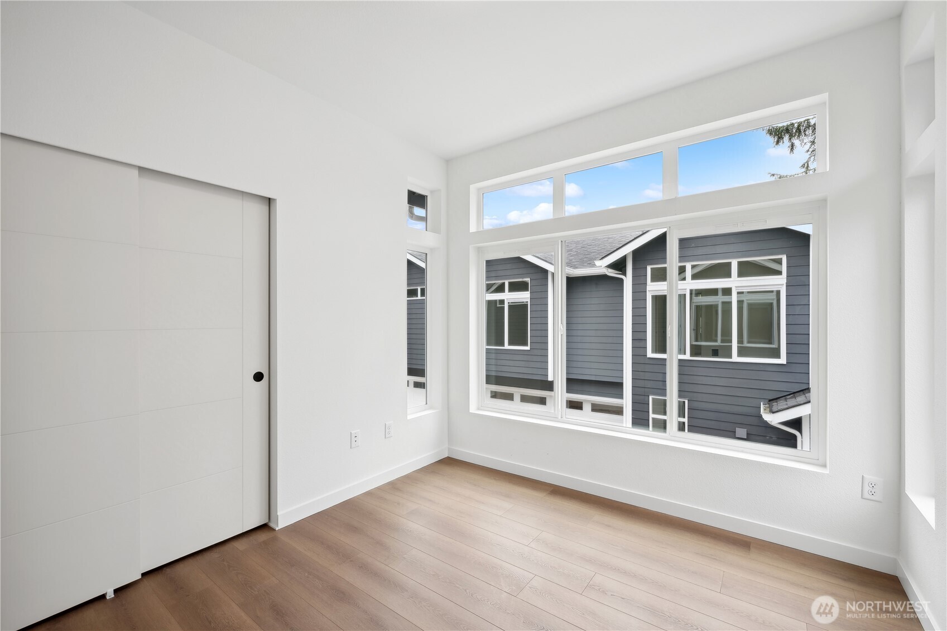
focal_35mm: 15
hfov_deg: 100.4
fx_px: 395
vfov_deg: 77.3
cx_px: 474
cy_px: 316
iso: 200
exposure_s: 1/60
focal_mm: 15
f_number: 8
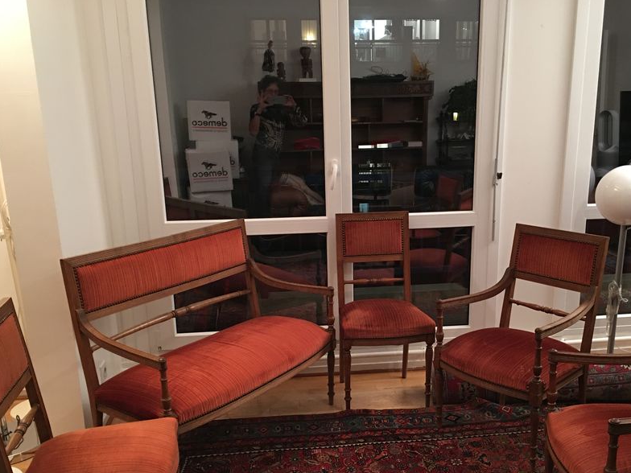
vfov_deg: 38.4
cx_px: 374
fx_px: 674
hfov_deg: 49.9
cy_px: 299
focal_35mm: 37
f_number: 2.2
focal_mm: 4.15
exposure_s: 1/8
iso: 100
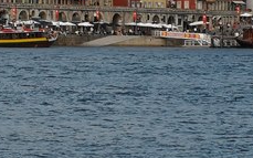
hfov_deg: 6.4
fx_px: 2220
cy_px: -152
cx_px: -156
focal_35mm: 322
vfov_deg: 4.0
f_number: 2.4
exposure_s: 1/731
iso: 50
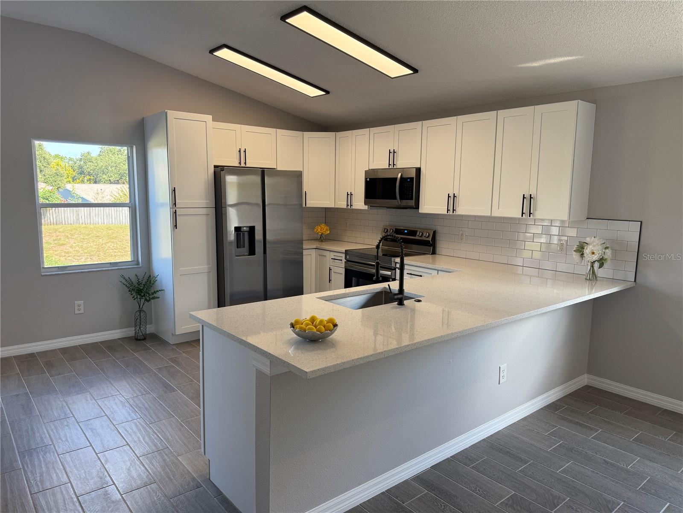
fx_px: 474
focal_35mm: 24
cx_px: 342
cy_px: 256
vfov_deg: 56.8
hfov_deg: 71.6
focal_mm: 6.76
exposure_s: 1/232
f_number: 1.78
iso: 100
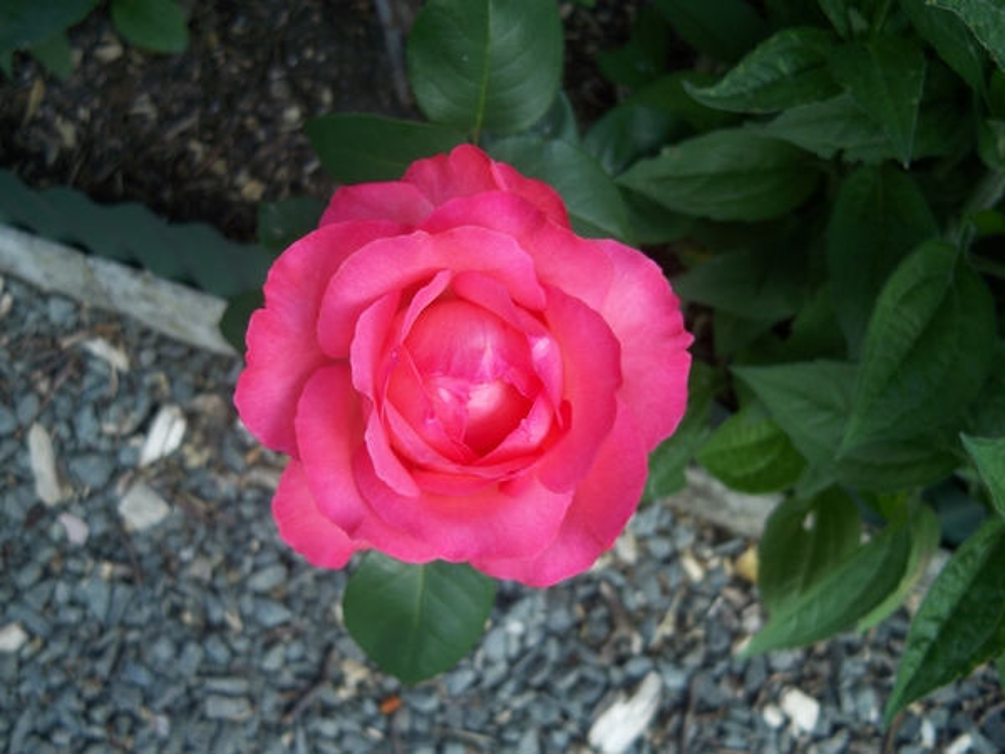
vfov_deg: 38.7
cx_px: 502
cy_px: 377
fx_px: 1074
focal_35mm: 37
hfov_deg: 50.1
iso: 64
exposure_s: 1/80
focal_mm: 7.9
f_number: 3.1
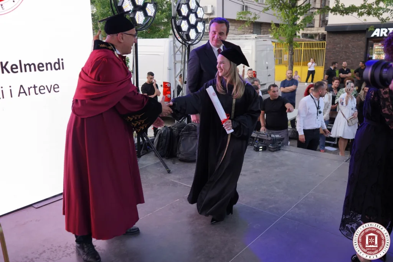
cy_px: 131
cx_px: 196
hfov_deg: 61.9
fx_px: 328
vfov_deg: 43.6
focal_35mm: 30
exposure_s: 1/160
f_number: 4
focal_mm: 30
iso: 500
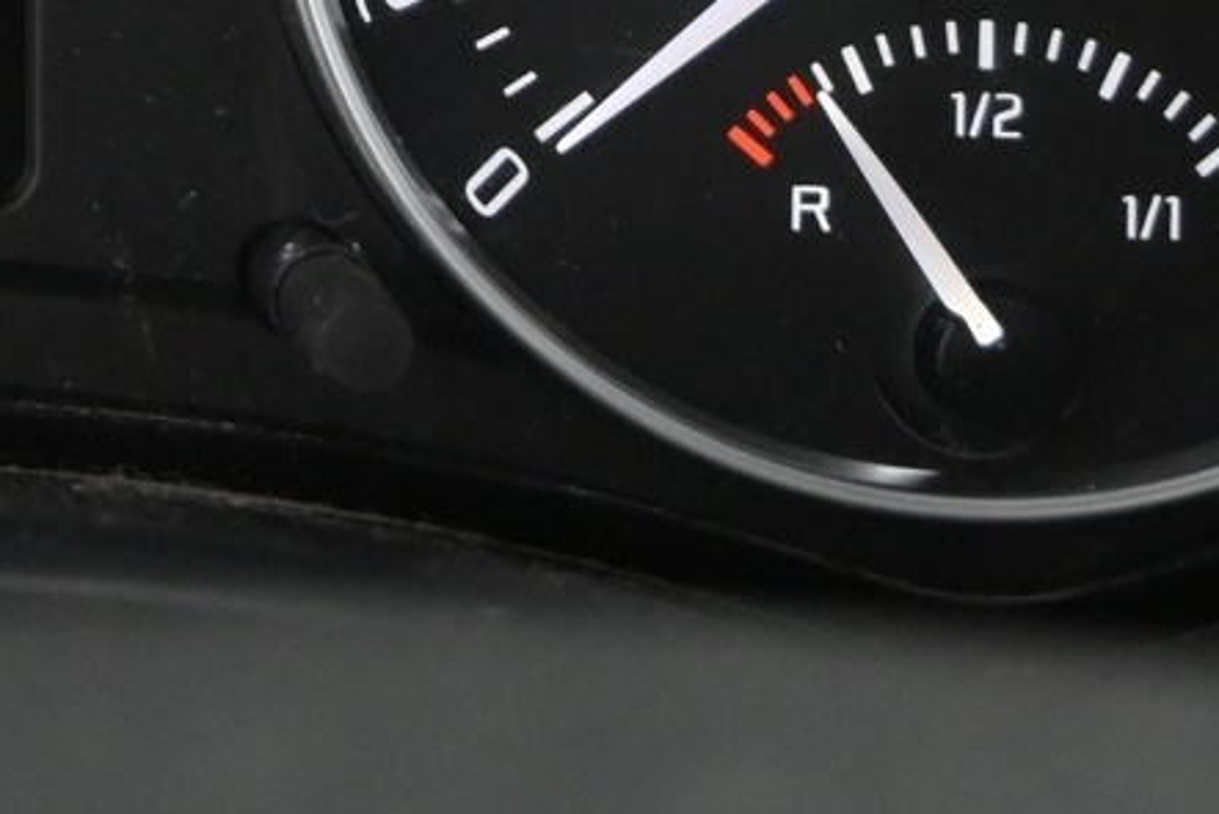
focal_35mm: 132
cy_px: -386
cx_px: -290
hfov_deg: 14.9
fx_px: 4471
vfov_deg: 10.1
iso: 3200
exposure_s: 1/40
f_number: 4.2
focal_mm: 24
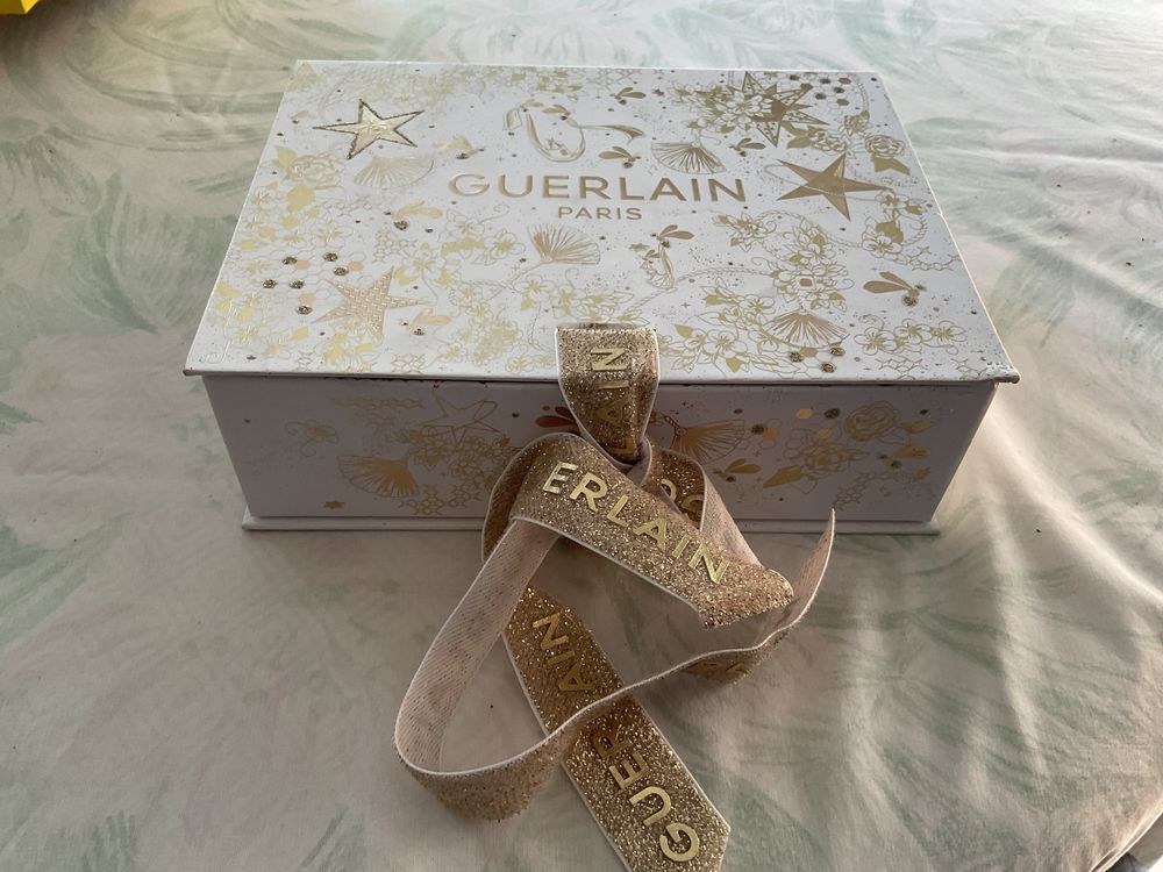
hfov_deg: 61.7
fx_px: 974
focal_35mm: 29
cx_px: 582
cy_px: 436
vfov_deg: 48.2
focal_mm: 3
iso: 64
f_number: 1.8
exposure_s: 1/100
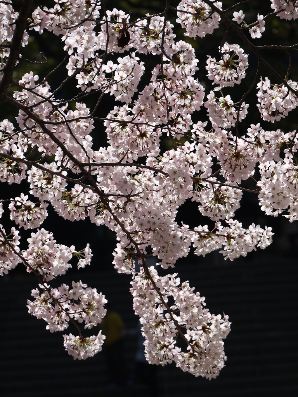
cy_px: 198
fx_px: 2296
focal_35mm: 200
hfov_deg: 7.4
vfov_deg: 9.9
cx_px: 149
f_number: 5.6
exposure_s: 1/1000
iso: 160
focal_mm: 100
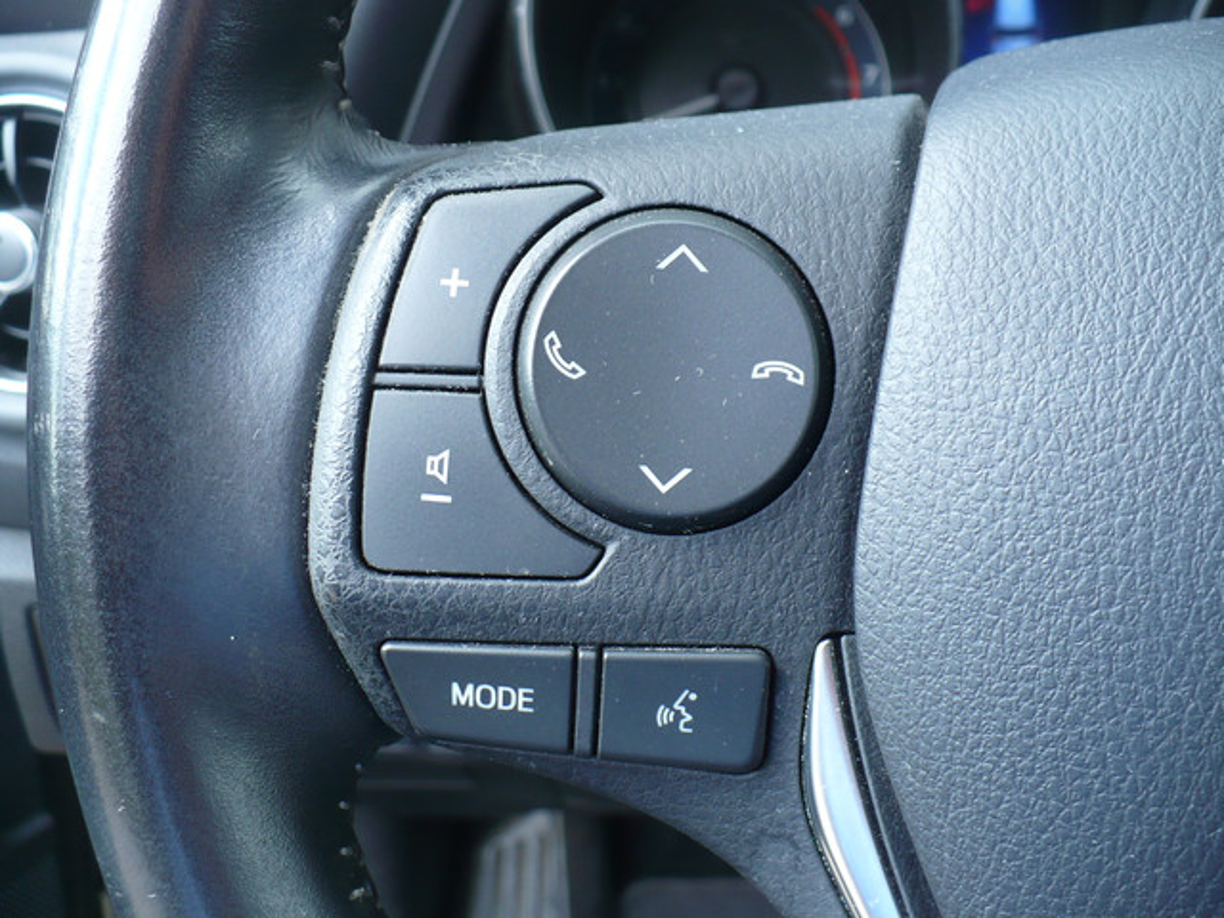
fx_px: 1308
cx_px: 612
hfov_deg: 50.1
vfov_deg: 38.7
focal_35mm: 37
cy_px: 459
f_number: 2.8
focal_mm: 6.1
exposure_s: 1/40
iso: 100
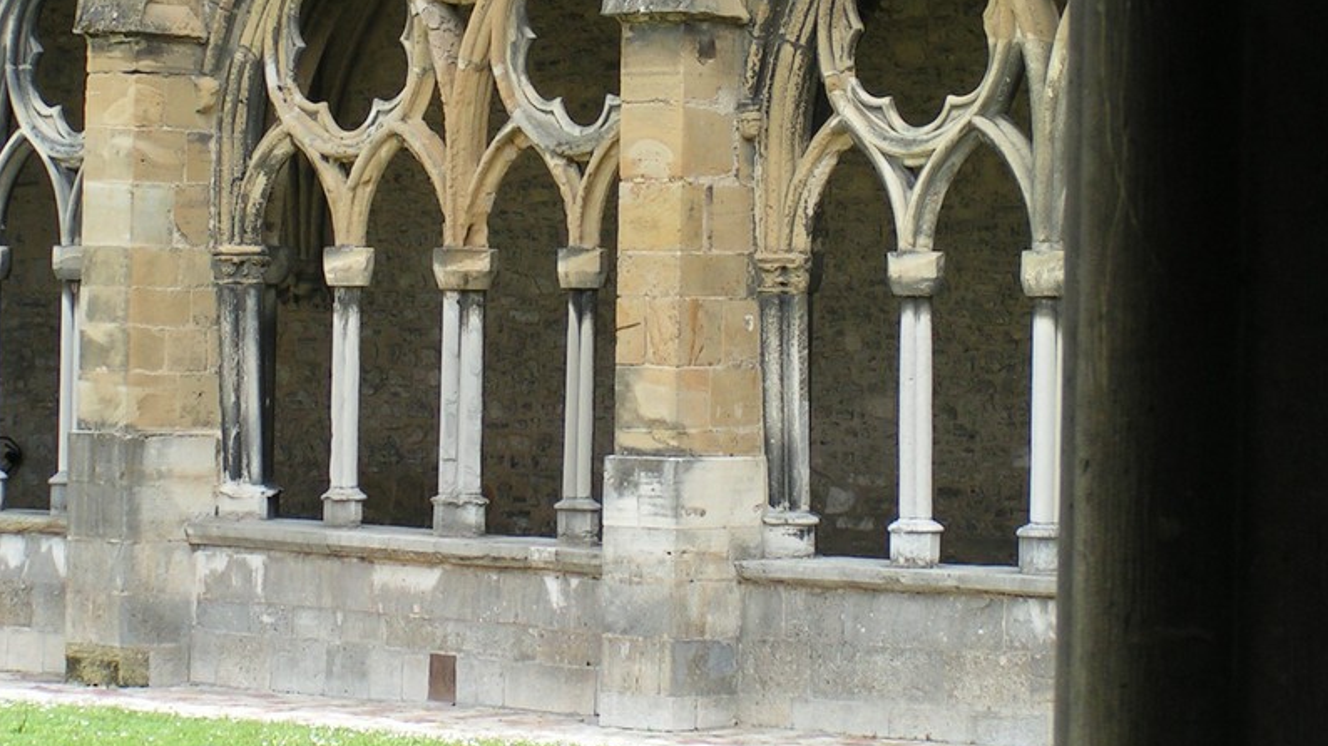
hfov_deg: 14.8
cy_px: 53
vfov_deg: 8.3
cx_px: 662
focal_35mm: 145
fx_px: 5104
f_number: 4.5
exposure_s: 1/125
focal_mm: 15.2
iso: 50
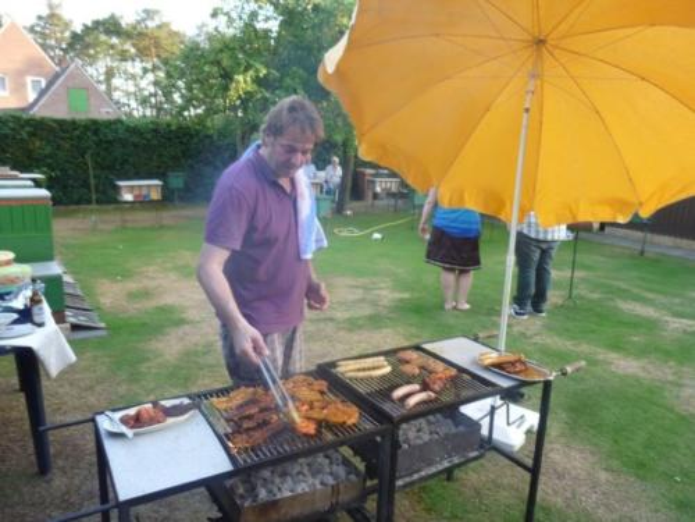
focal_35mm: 25
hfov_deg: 69.4
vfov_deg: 54.9
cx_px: 348
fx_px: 502
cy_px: 261
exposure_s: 1/30
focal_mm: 4.5
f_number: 3.3
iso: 80
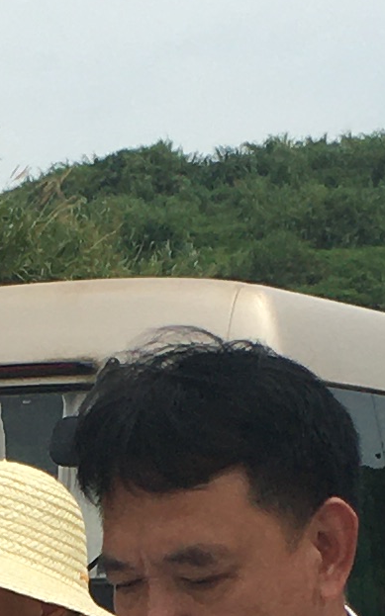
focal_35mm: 199
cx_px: -15
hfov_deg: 6.6
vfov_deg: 10.2
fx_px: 3343
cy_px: 888
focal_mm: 4.15
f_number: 2.2
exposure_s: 1/2653
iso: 25
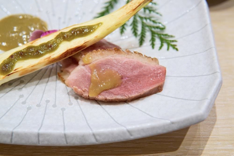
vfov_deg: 29.8
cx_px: 117
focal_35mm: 45
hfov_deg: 43.6
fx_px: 292
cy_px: 78
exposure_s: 1/60
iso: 500
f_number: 4
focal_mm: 30
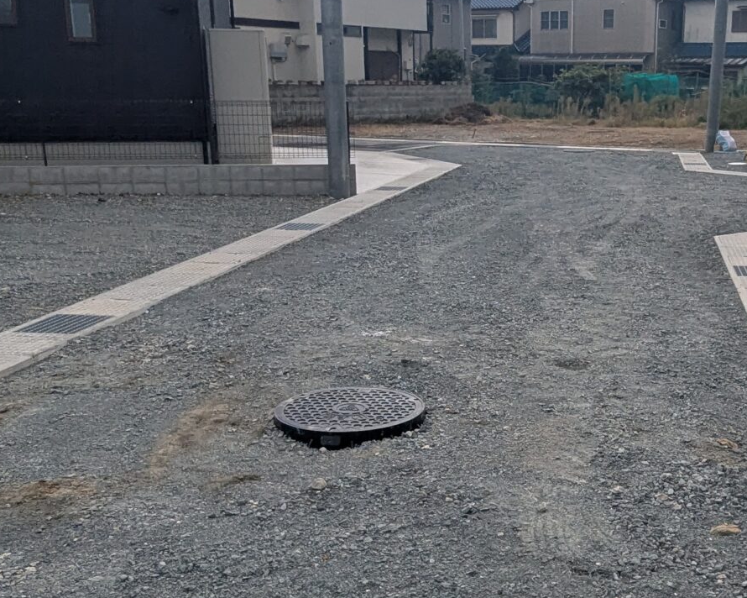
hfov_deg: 40.2
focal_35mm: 45
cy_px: 395
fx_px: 995
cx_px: 540
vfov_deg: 33.2
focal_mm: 2.35
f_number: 2.2
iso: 49
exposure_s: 1/2445
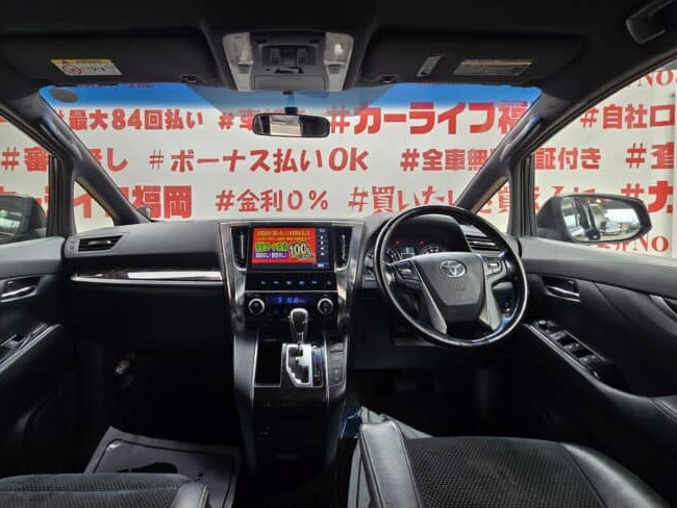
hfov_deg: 94.0
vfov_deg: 77.2
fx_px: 313
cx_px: 297
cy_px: 203
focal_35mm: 16
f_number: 2.2
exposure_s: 1/100
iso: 80
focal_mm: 2.2
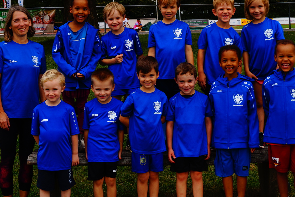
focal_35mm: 75
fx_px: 612
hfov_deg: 27.1
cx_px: 160
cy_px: 73
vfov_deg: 18.2
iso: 100
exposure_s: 1/160
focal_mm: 35
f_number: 7.1
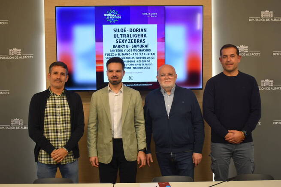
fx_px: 339
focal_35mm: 44
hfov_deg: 45.0
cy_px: 94
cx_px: 140
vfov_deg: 30.8
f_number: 5
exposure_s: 1/60
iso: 400
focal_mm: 29
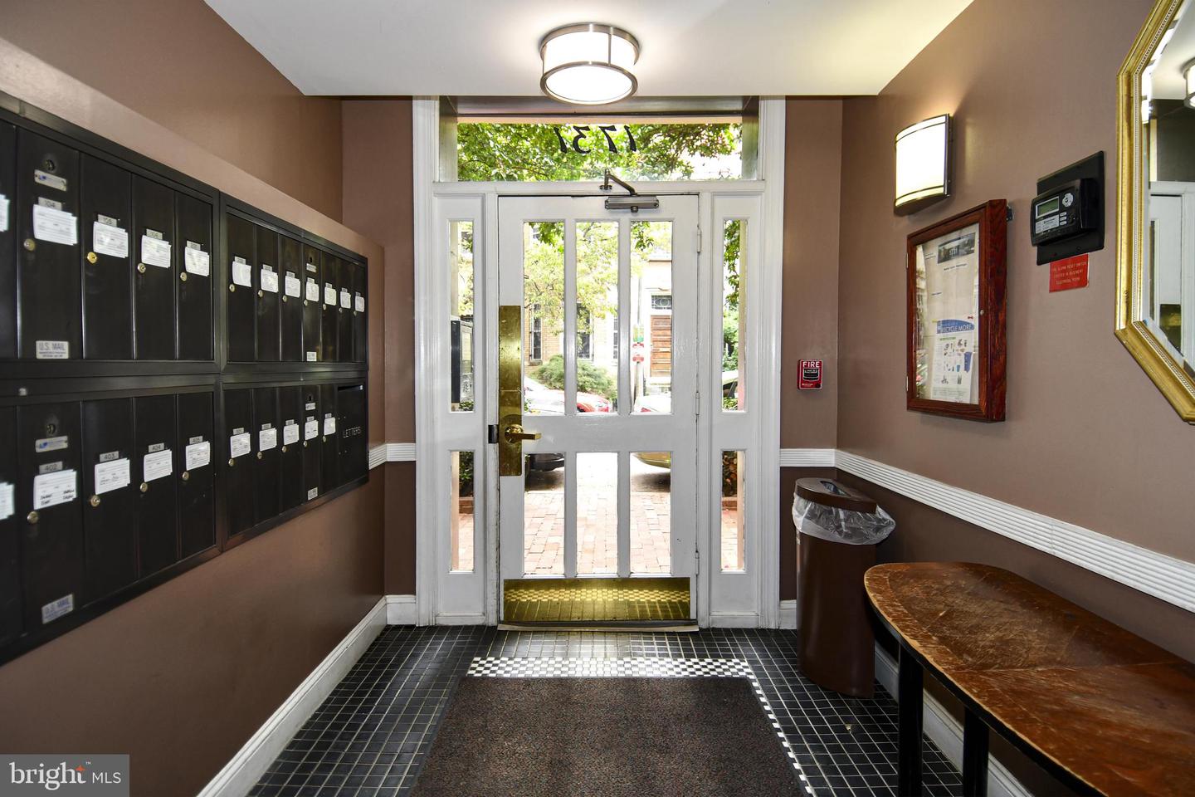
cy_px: 398
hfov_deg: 90.0
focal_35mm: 18
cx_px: 598
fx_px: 597
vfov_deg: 67.4
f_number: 4
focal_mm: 12
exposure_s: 1/60
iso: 360
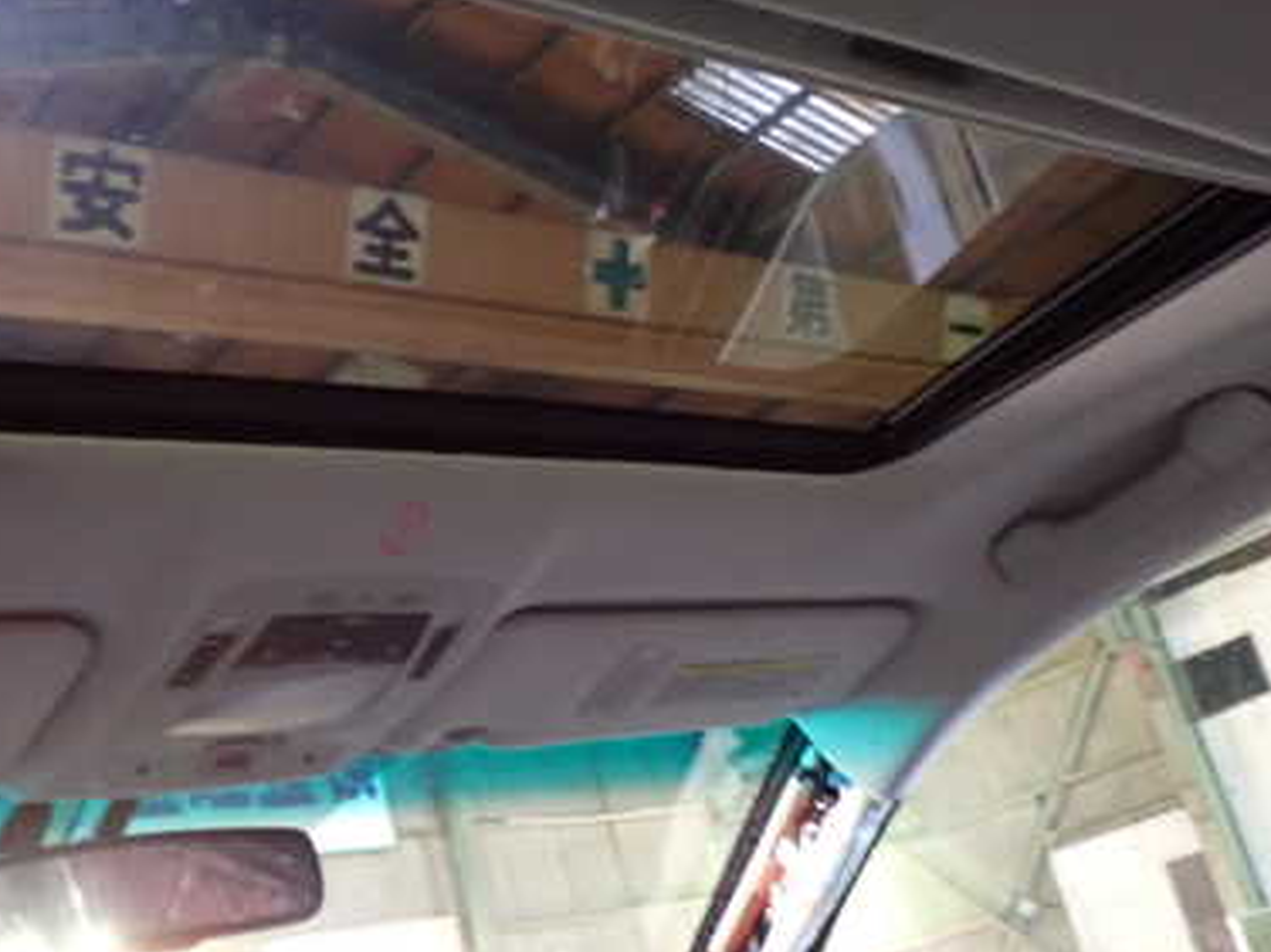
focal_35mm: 48
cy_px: 315
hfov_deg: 39.6
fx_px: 1762
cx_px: 529
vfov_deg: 30.0
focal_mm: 5.4
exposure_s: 1/15
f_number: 2.3
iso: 800
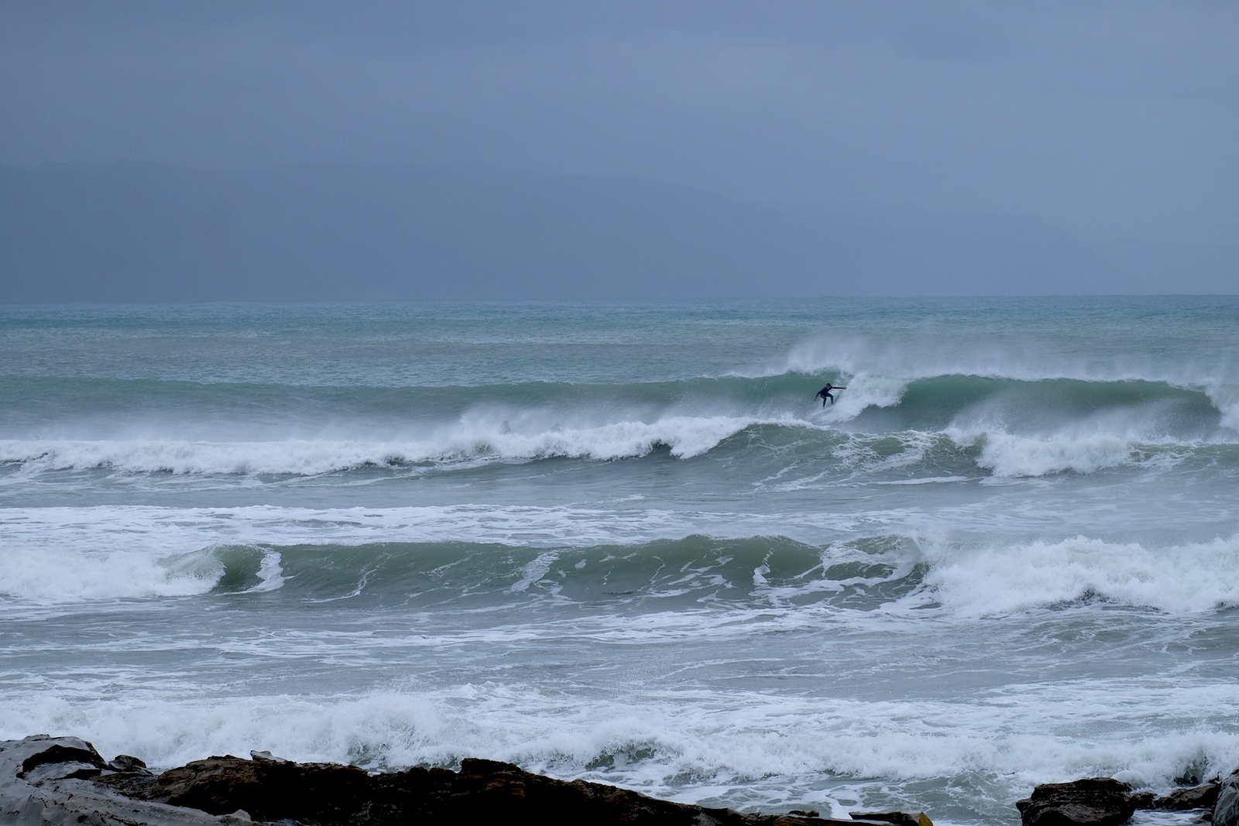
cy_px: 413
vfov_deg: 9.6
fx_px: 4922
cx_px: 620
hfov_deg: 14.3
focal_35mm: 143
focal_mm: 95.4
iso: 400
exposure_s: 1/1800
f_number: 5.4
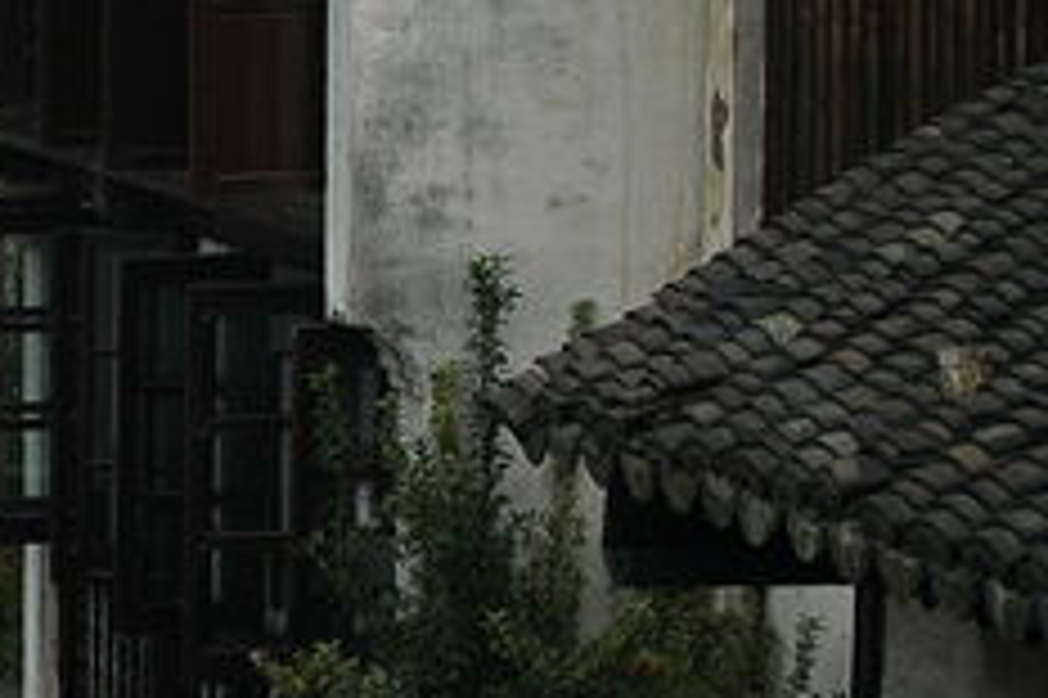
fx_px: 4189
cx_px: -463
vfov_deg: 9.5
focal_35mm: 144
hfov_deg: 13.5
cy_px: 250
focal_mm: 28
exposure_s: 1/200
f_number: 10
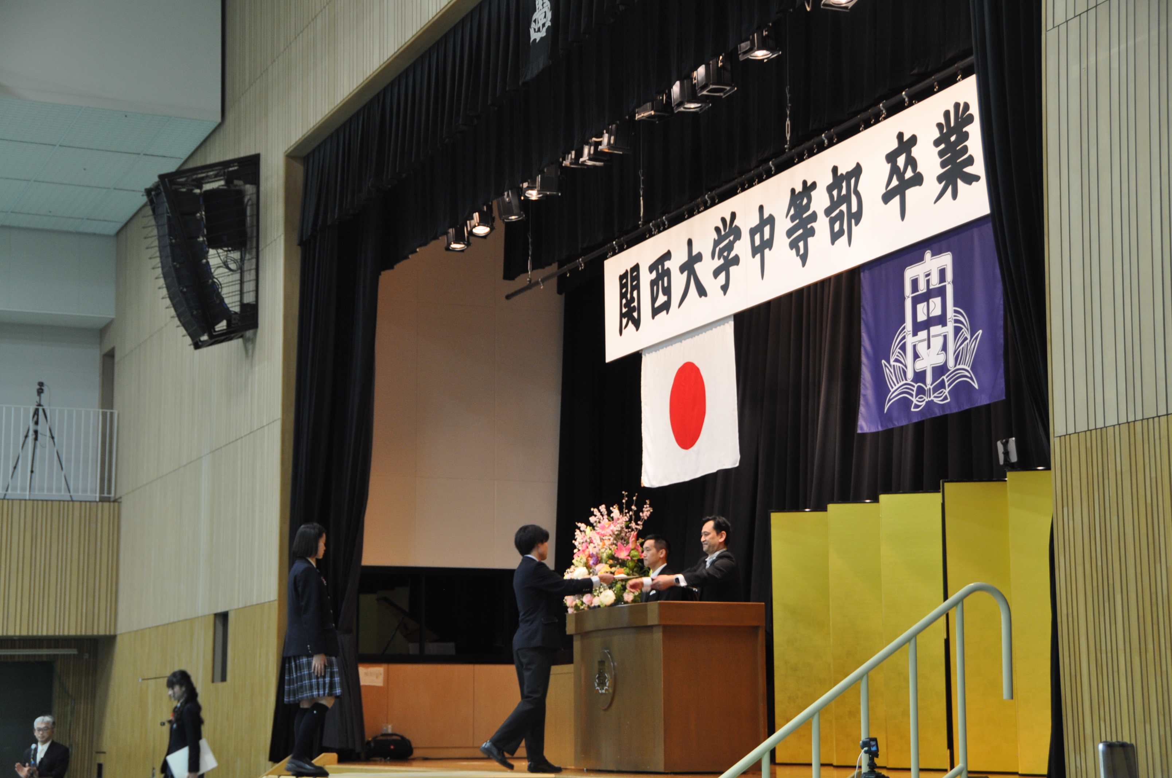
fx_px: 2146
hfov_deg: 30.5
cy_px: 389
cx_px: 586
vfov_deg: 20.6
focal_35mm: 66
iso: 560
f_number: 4.5
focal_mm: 44
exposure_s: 1/60
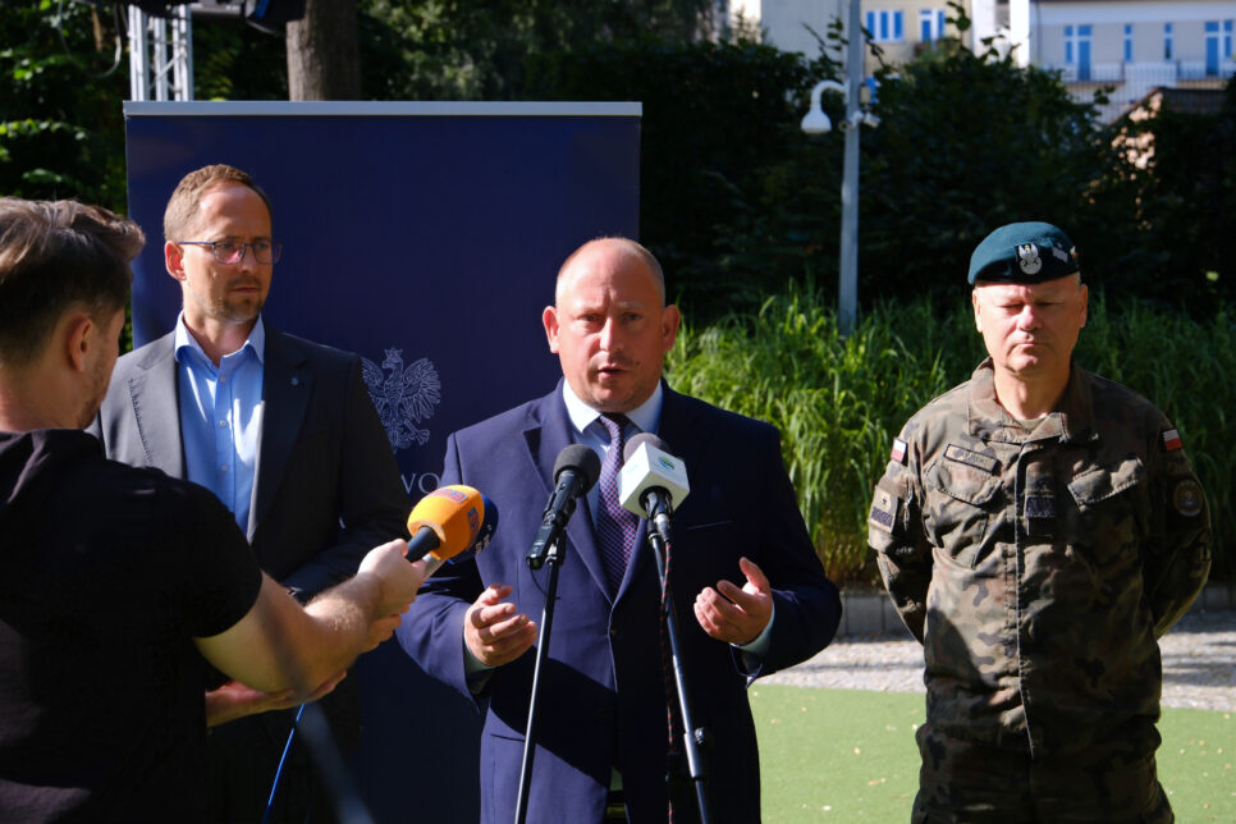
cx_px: 618
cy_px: 412
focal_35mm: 59
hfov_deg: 33.9
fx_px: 2026
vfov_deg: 23.0
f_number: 4
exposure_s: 1/160
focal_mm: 39.2
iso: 200
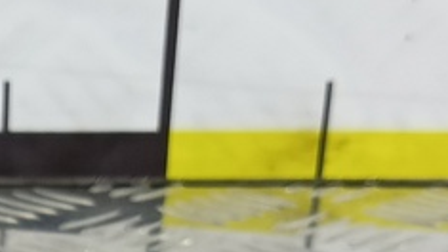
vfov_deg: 9.8
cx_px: -133
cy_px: 603
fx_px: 1294
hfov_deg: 18.3
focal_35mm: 109
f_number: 1.6
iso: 122
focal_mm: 4.11
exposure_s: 1/50
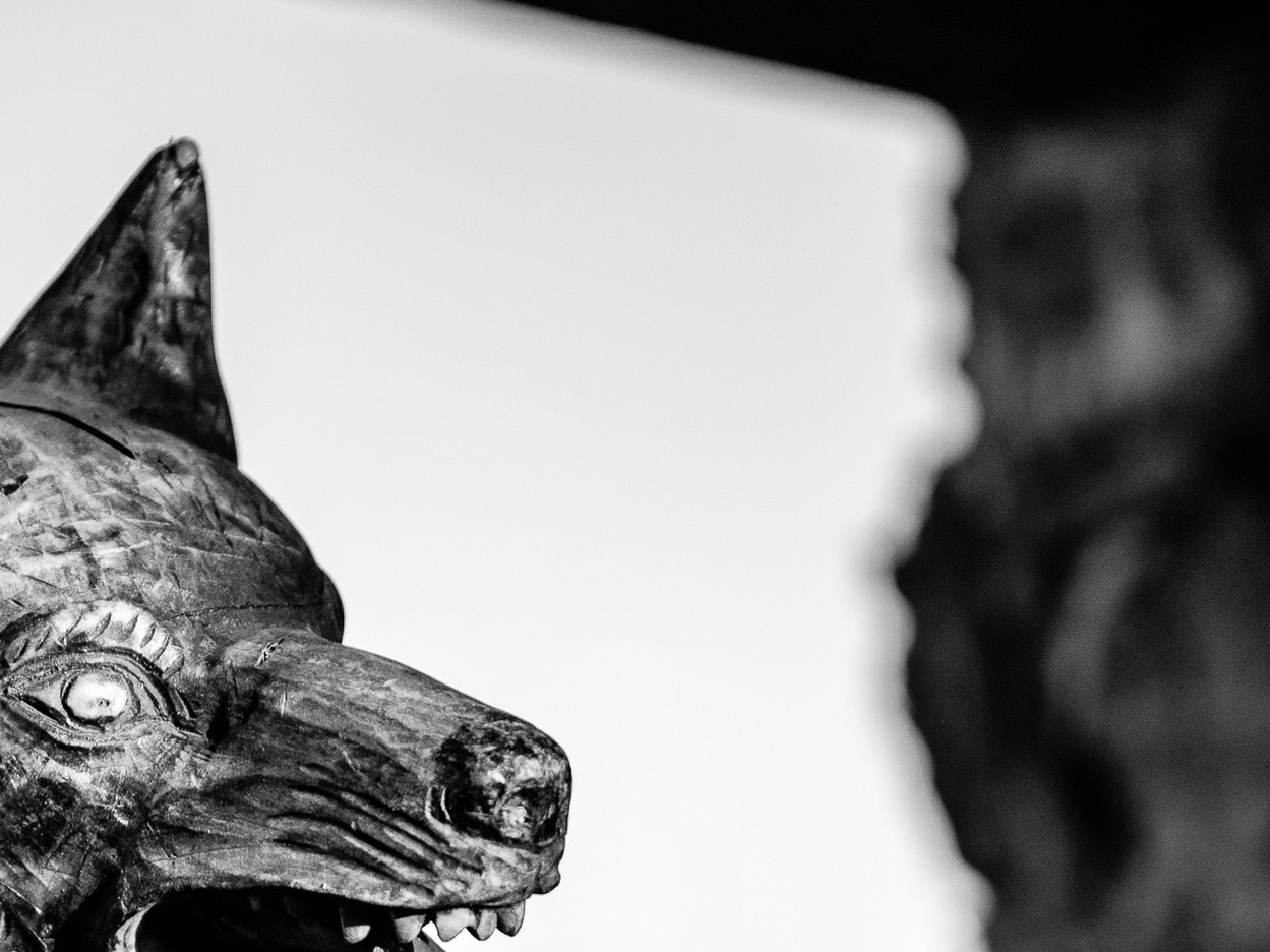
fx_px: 5062
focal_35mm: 138
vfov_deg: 10.7
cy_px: 770
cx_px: 499
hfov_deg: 14.3
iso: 500
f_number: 2.8
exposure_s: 1/1250
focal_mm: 70
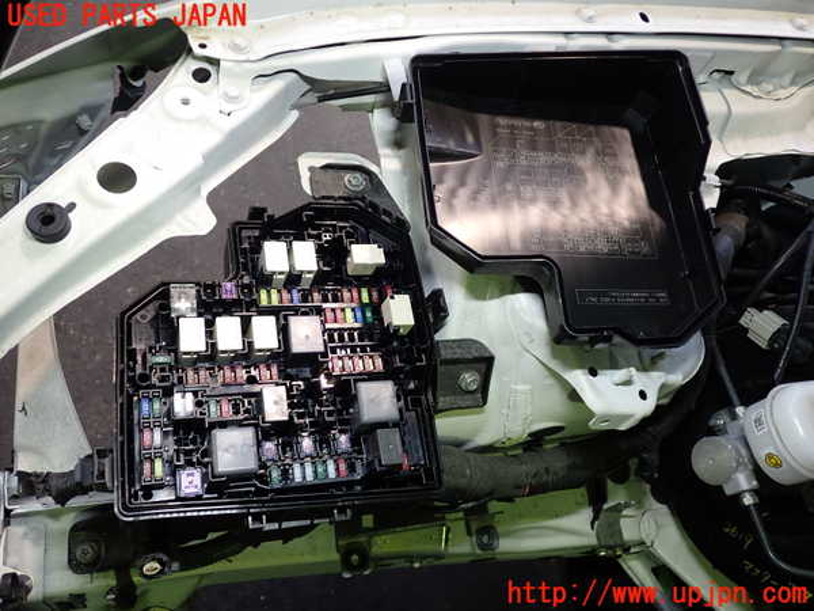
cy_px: 306
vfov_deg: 46.8
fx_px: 705
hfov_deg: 60.0
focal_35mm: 30
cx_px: 407
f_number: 2.3
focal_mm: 5.4
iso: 200
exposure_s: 1/40
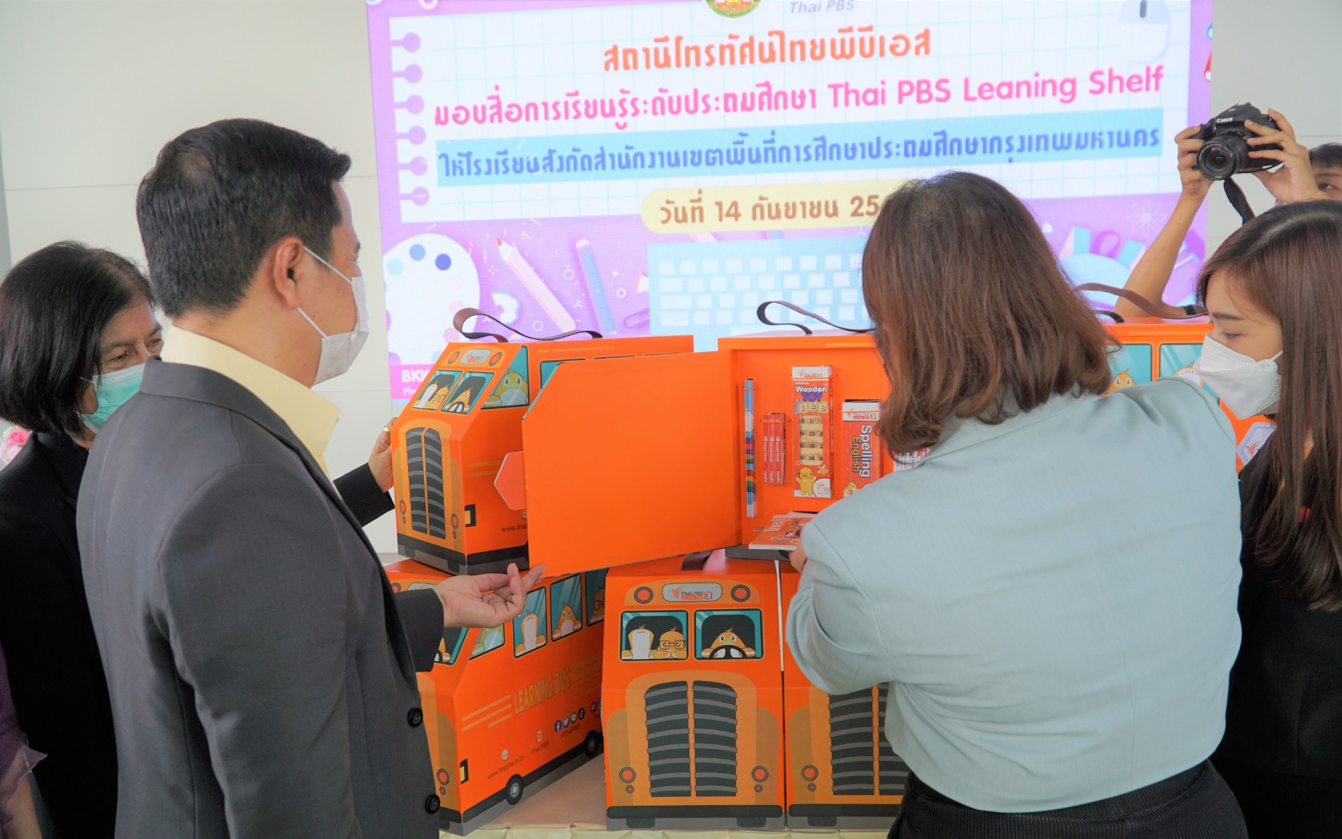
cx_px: 662
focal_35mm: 31
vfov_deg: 40.6
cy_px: 453
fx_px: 1134
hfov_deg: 61.2
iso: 100
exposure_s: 1/60
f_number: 4.5
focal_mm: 20
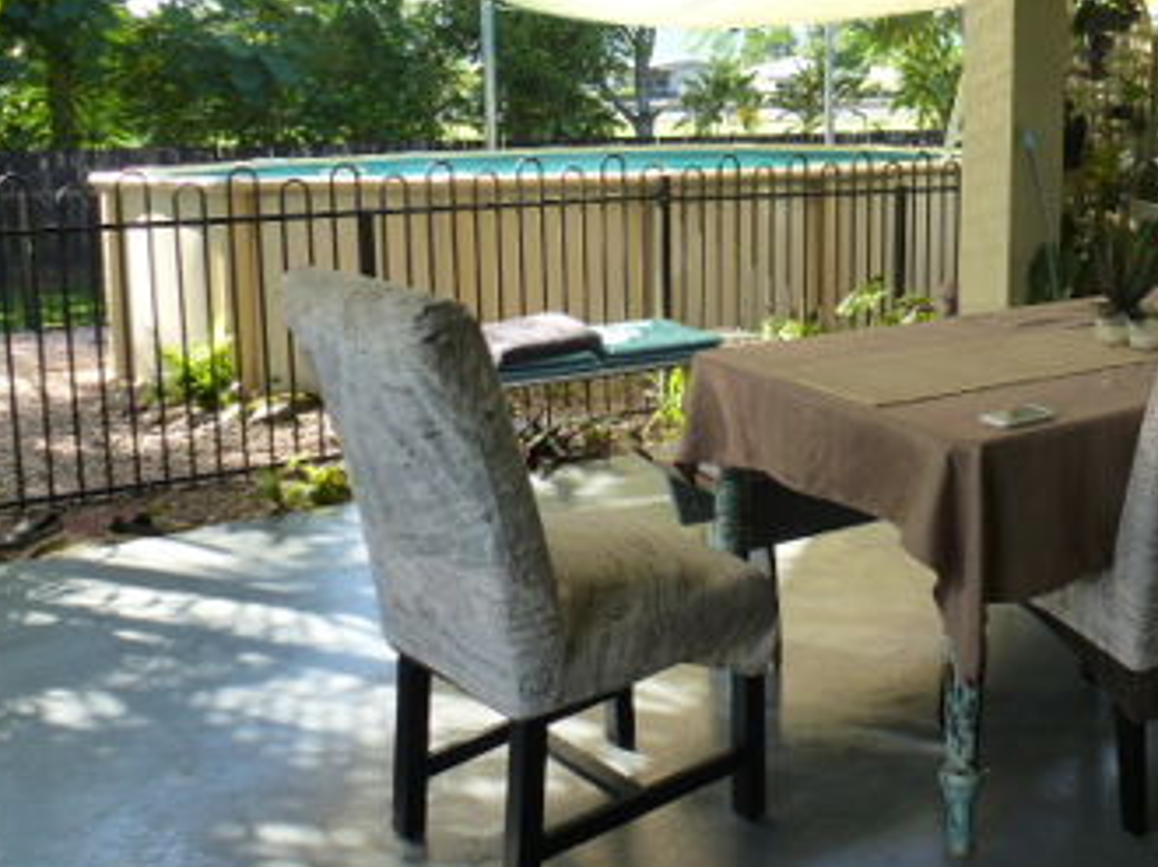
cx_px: 804
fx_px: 1337
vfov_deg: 35.4
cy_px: 263
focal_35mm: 40
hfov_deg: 45.8
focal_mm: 4.3
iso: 160
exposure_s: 1/125
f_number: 3.5
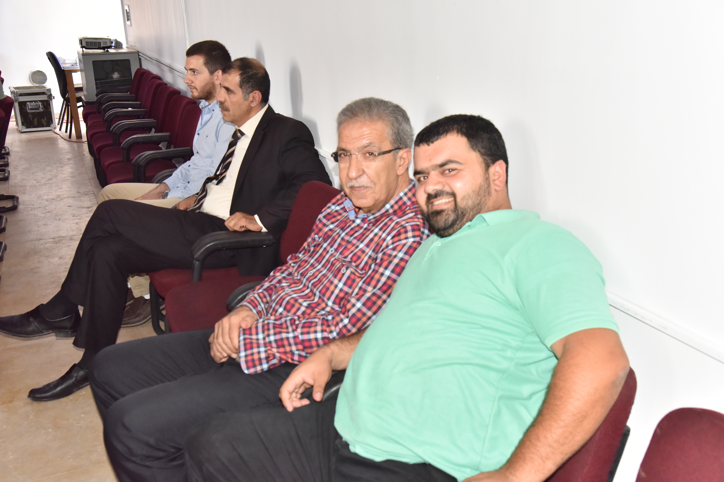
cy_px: 241
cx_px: 362
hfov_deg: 44.5
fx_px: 885
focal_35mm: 44
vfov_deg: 30.5
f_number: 7.1
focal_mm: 44
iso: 3200
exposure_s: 1/125
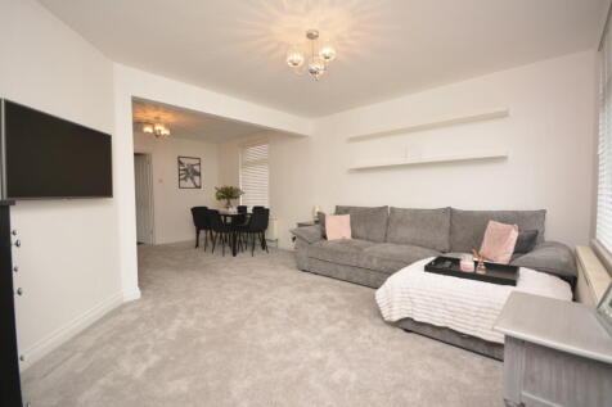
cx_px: 306
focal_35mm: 15
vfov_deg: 77.3
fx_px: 255
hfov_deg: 100.4
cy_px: 204
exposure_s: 1/60
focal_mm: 10
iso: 320
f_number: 4
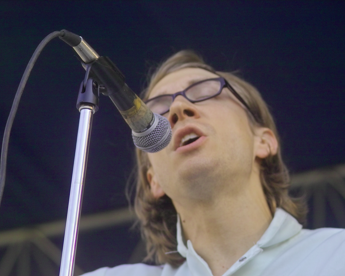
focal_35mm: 202
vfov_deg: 7.7
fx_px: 2063
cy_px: 138
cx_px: 188
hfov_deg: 9.6
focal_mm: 105
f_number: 4
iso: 200
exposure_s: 1/180
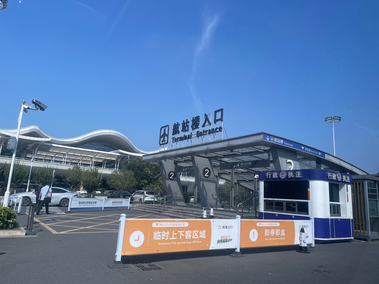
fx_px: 285
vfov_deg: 53.1
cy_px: 142
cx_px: 190
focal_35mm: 26
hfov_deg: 67.3
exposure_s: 1/807
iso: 32
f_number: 1.6
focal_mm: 4.2
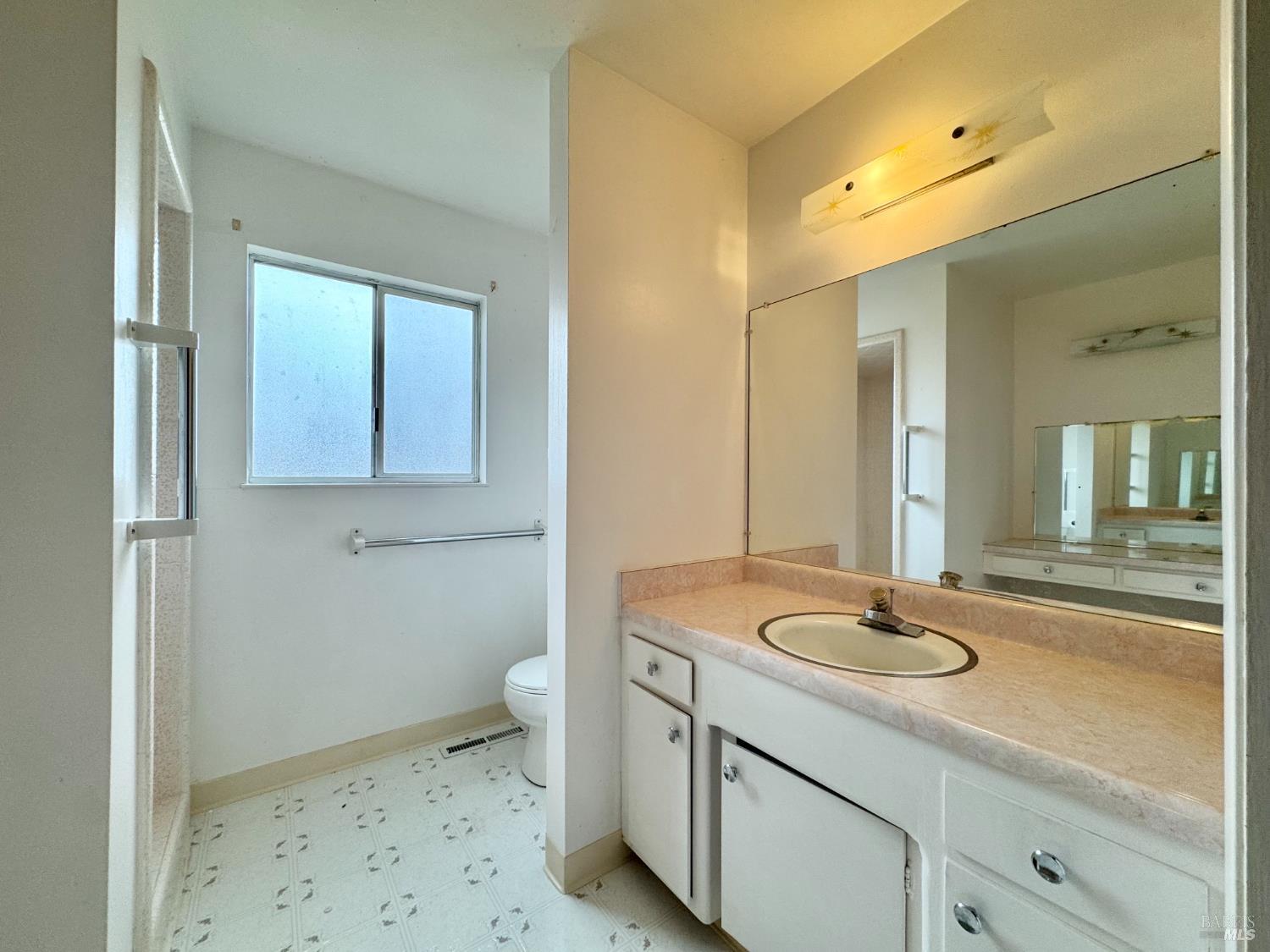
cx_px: 635
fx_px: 514
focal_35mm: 14
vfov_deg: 85.7
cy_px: 476
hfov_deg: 102.1
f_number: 2.2
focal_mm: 2.22
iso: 80
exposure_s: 1/120
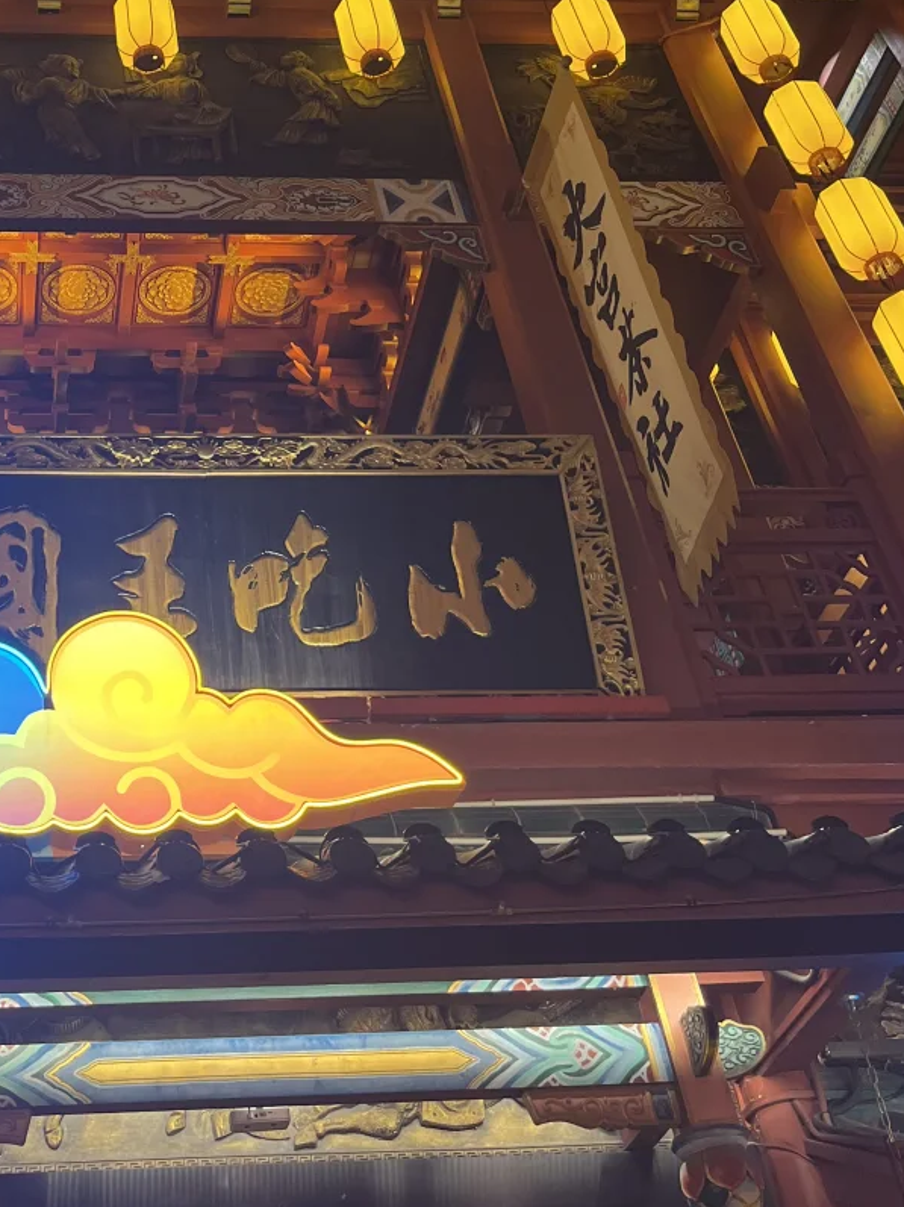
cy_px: 227
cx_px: 144
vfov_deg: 38.8
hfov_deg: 29.9
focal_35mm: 47
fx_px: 1638
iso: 125
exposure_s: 1/118
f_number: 1.6
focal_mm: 5.1
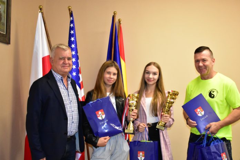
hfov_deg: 46.4
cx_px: 120
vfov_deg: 31.9
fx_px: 280
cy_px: 80
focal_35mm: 42
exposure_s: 1/250
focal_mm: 28
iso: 5000
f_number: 4.2
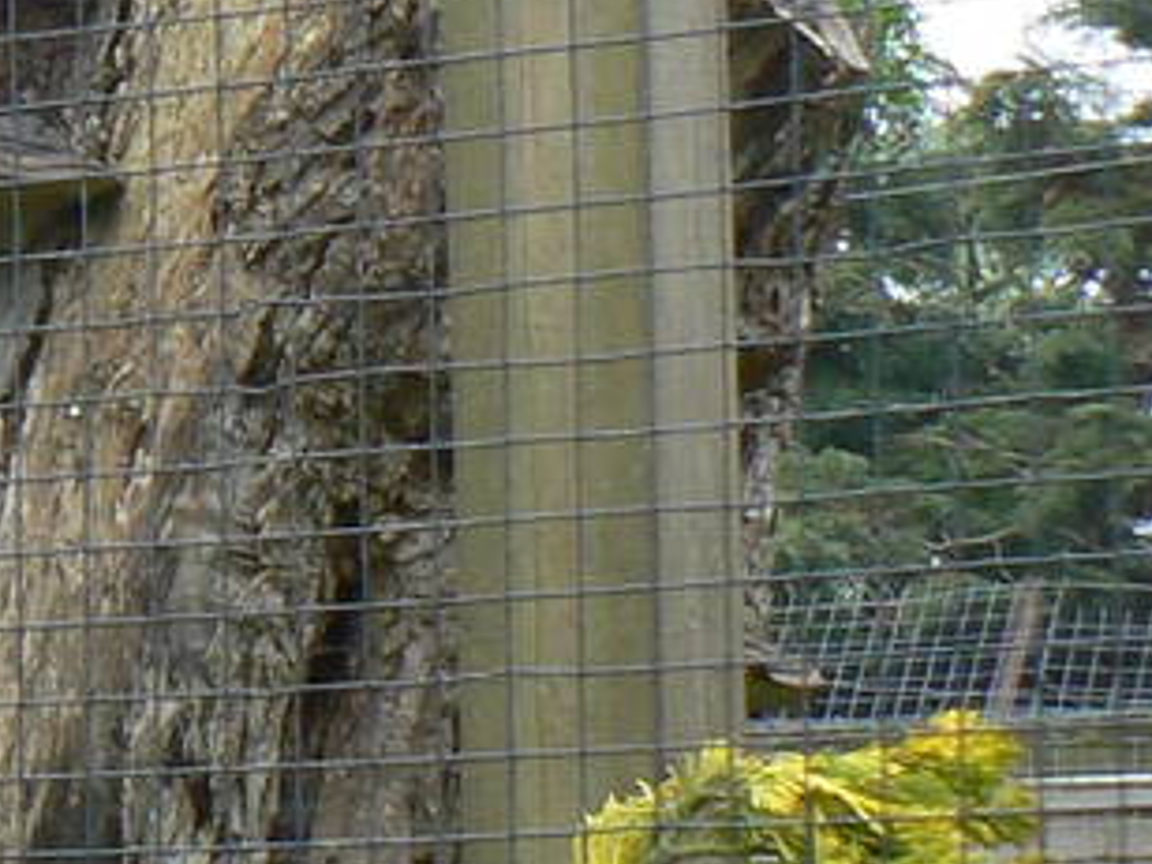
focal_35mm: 187
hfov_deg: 9.9
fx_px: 6223
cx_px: -1111
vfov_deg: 7.9
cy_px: 569
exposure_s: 1/100
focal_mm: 6
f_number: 5
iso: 80
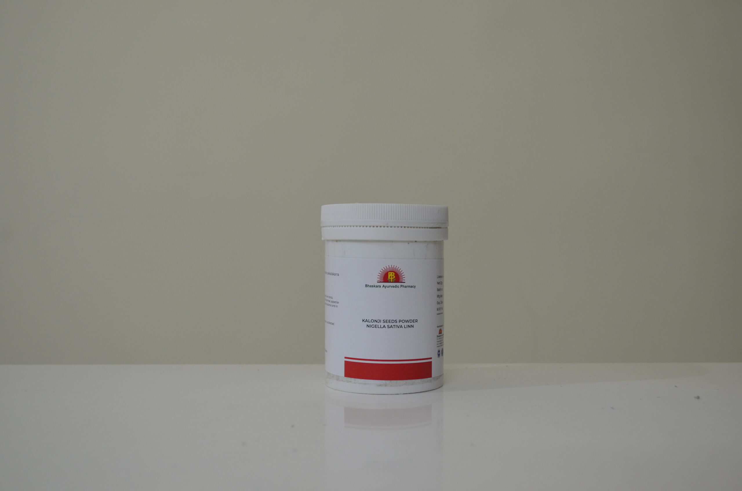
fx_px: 802
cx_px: 371
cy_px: 246
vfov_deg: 34.1
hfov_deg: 49.6
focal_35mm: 39
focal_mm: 26
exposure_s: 1/50
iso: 800
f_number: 4.2
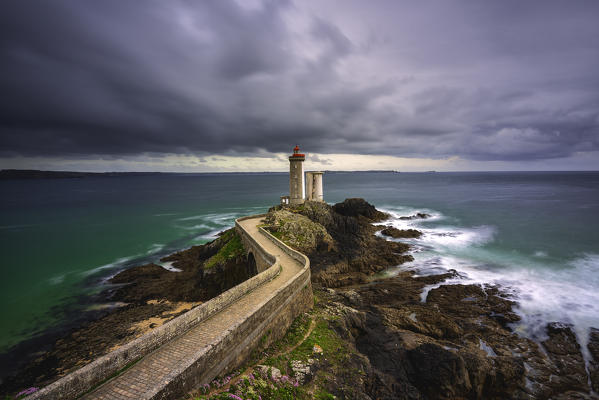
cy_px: 200
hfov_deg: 96.7
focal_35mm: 16
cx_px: 300
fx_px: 266
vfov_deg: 73.8
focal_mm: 16
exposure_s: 20
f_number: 10
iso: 50
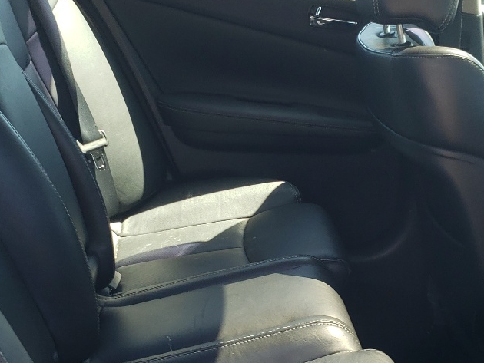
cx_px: 248
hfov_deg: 29.4
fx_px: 923
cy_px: 174
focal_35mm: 66
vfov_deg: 22.3
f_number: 1.5
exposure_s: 1/208
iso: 50
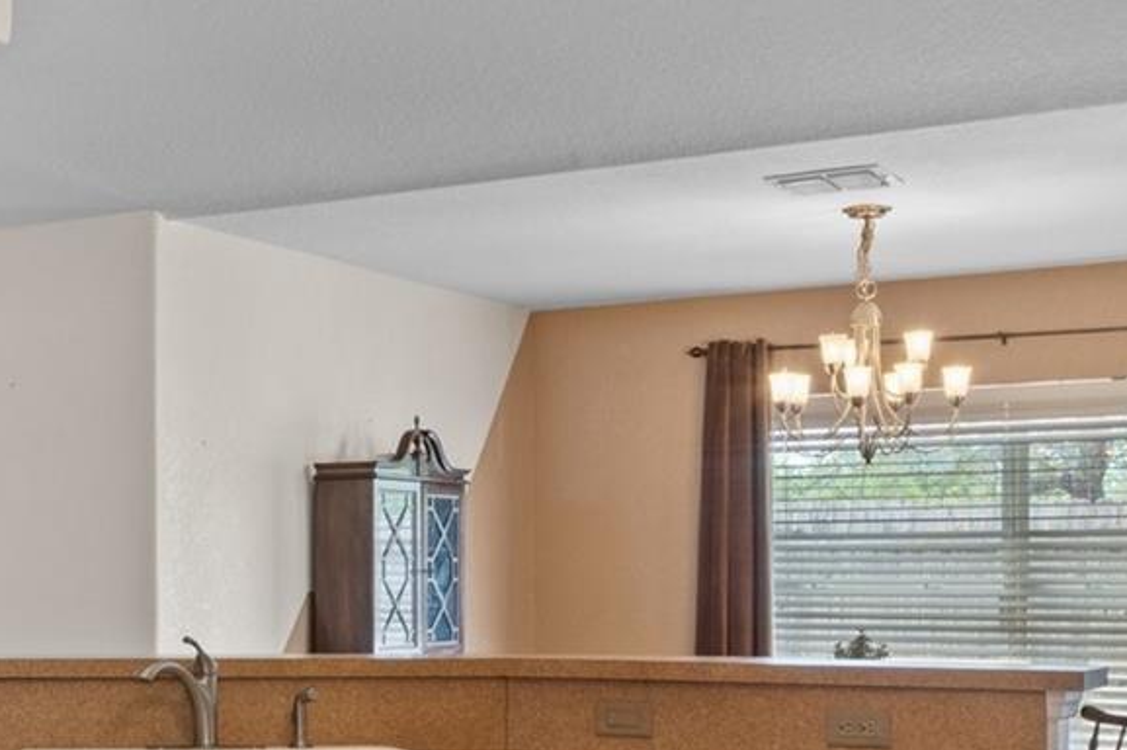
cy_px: 604
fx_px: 1952
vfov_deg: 21.5
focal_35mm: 62
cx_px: -166
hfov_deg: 28.7
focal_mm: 15
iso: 250
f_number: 8
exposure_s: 1
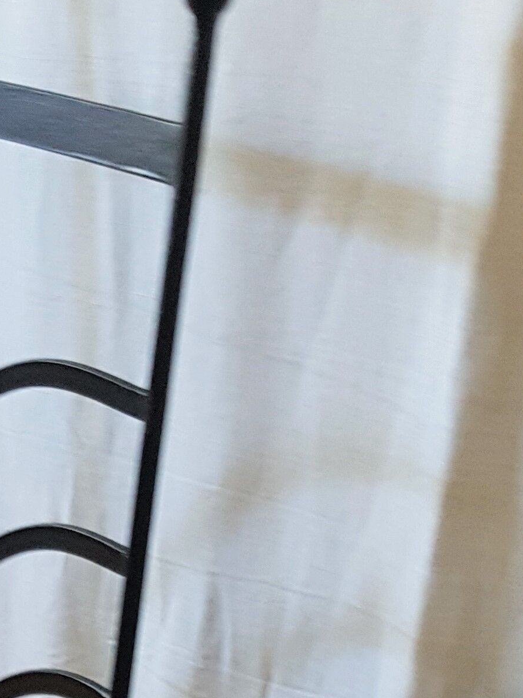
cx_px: -64
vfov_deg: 20.1
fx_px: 1773
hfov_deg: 16.2
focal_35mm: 88
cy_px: 944
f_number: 1.7
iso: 250
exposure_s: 1/10
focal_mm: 4.2
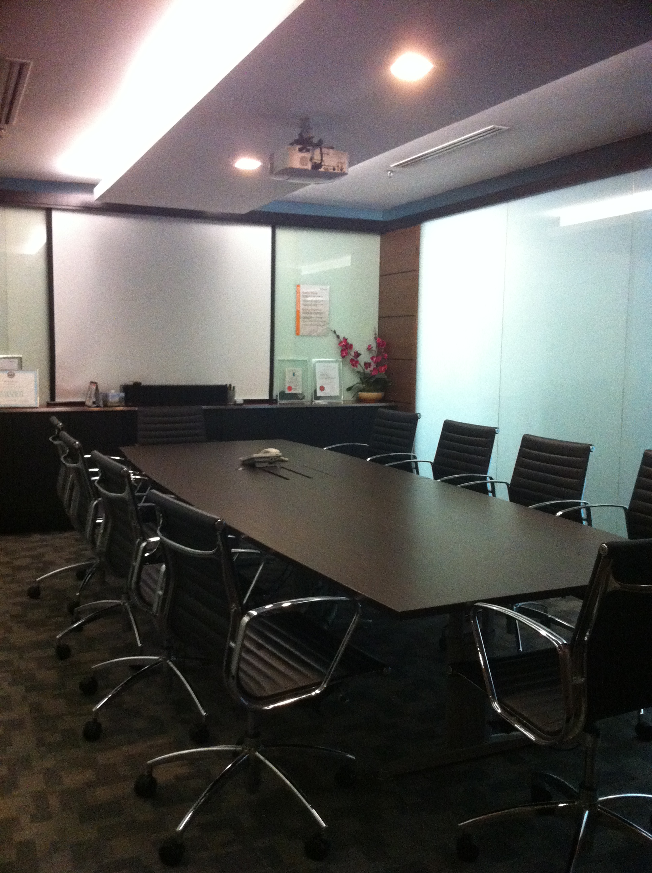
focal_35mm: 35
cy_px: 436
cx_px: 326
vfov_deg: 52.7
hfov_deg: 40.6
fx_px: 881
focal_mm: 3.85
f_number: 2.8
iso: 400
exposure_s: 1/17
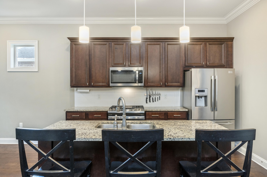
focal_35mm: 24
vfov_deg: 53.1
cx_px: 134
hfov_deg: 73.8
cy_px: 88
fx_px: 178
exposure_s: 1/30
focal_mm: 24
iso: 800
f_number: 9
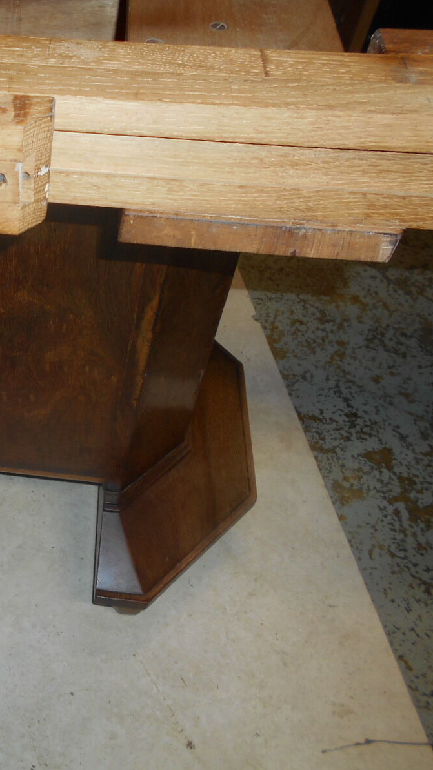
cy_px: 384
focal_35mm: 38
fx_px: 776
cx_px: -24
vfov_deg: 52.8
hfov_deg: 28.7
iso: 80
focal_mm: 4.6
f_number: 3.2
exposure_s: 1/25
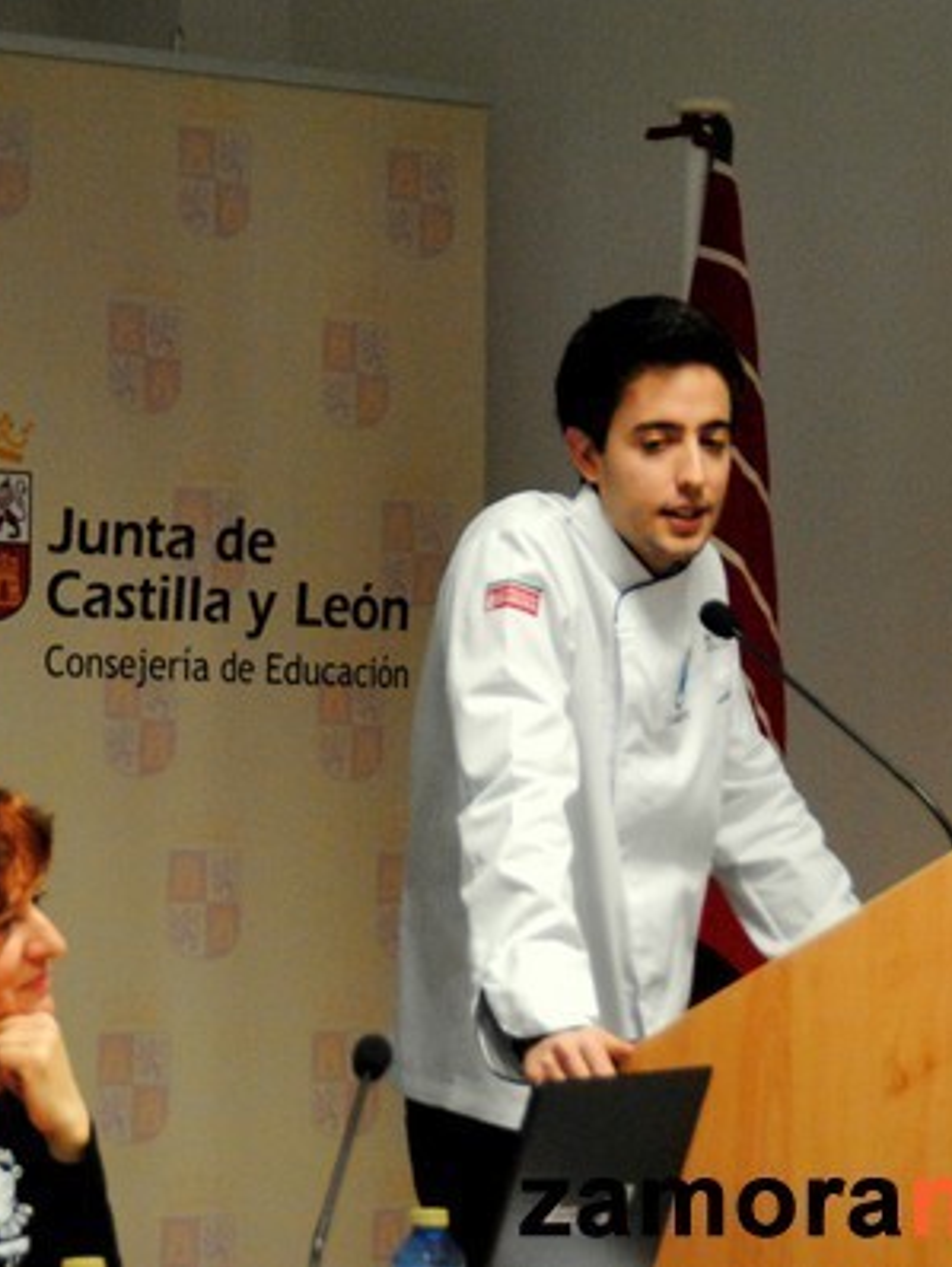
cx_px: 500
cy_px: 630
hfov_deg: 8.5
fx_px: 6374
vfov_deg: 11.4
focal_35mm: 174
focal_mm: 80
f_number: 5.6
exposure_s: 1/80
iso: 1600
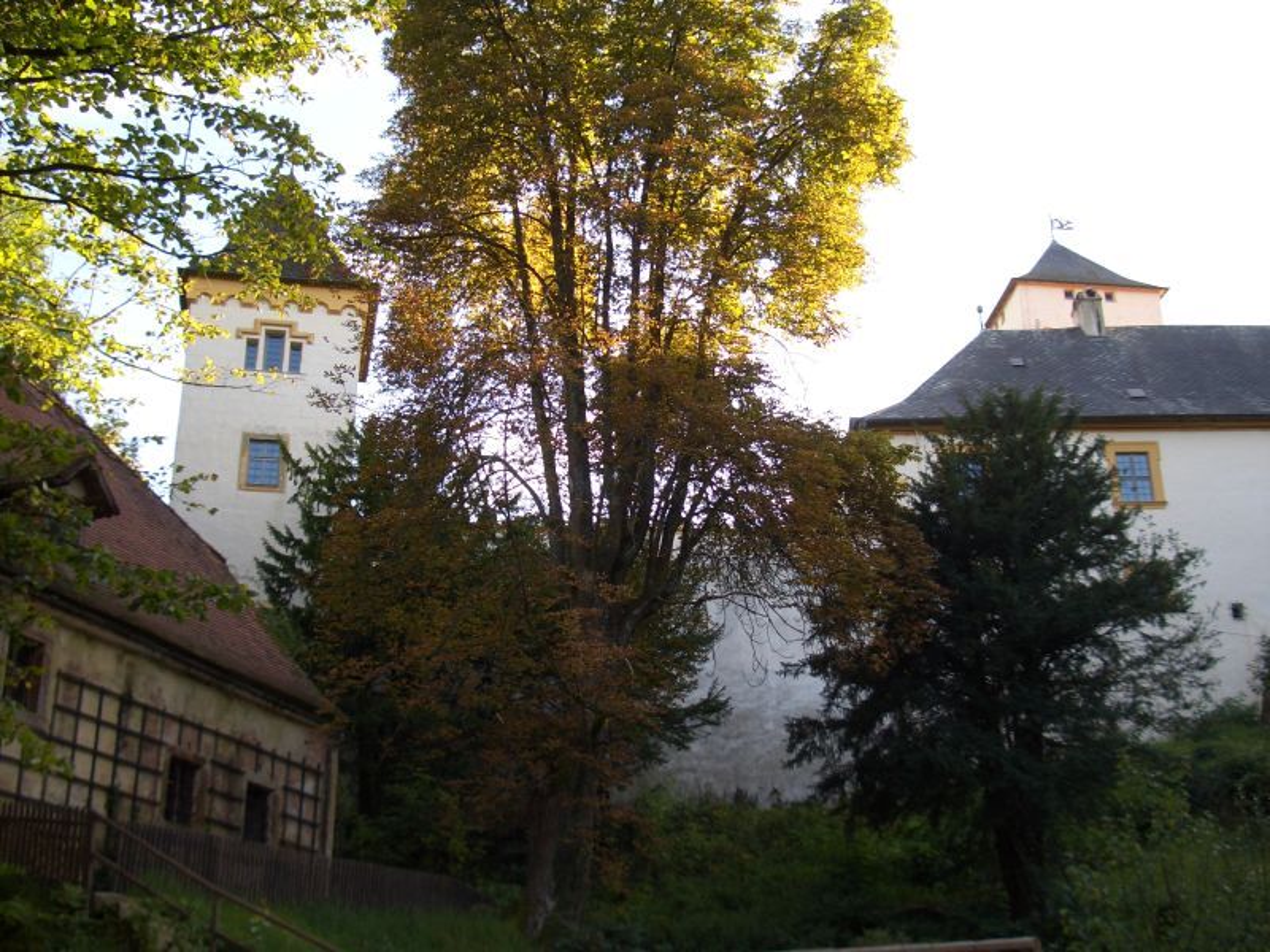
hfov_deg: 45.8
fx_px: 1504
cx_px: 635
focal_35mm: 41
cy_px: 476
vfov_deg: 35.1
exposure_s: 1/125
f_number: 2.8
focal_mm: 6.8
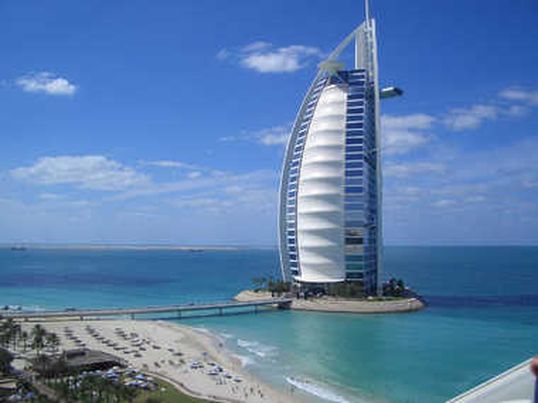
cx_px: 269
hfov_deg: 52.6
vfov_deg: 40.7
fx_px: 544
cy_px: 202
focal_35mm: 35
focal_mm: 5.8
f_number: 4.3
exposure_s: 1/1250
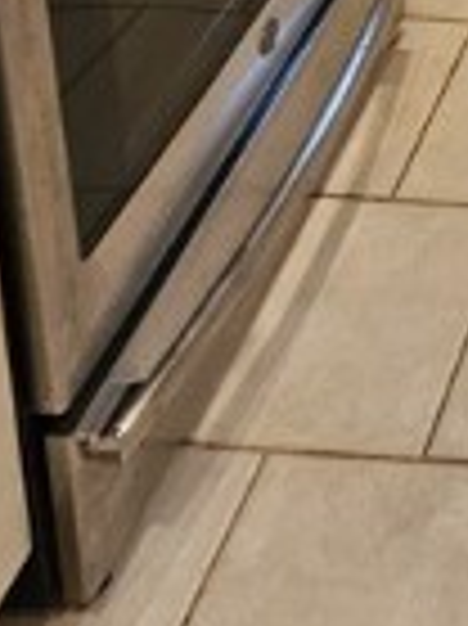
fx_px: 1300
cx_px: 940
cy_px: -626
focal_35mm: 72
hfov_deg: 15.9
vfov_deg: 18.2
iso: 160
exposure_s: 1/60
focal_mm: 2.2
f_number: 2.2
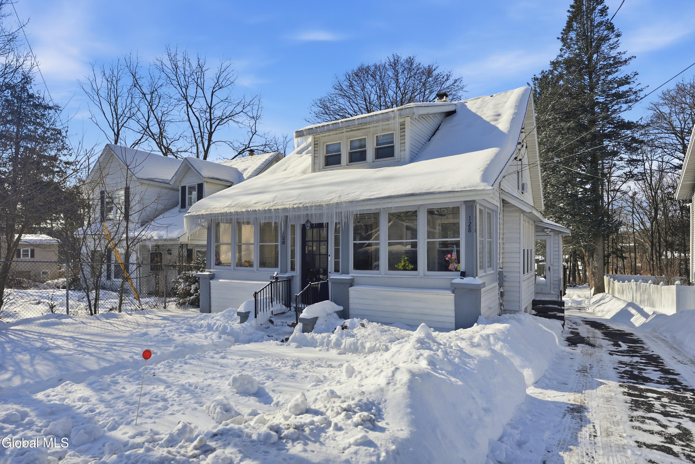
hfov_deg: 86.9
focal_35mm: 19
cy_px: 232
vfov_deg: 64.6
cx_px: 348
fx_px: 367
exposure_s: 1/8000
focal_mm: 19
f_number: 2.8
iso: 320
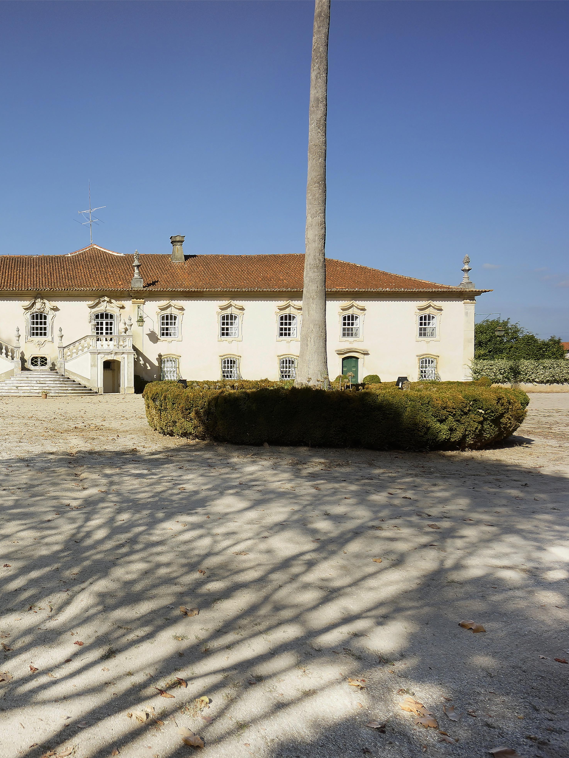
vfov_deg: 67.3
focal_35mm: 26
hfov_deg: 46.9
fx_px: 570
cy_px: 379
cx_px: 39
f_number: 6.3
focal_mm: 12
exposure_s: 1/800
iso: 200
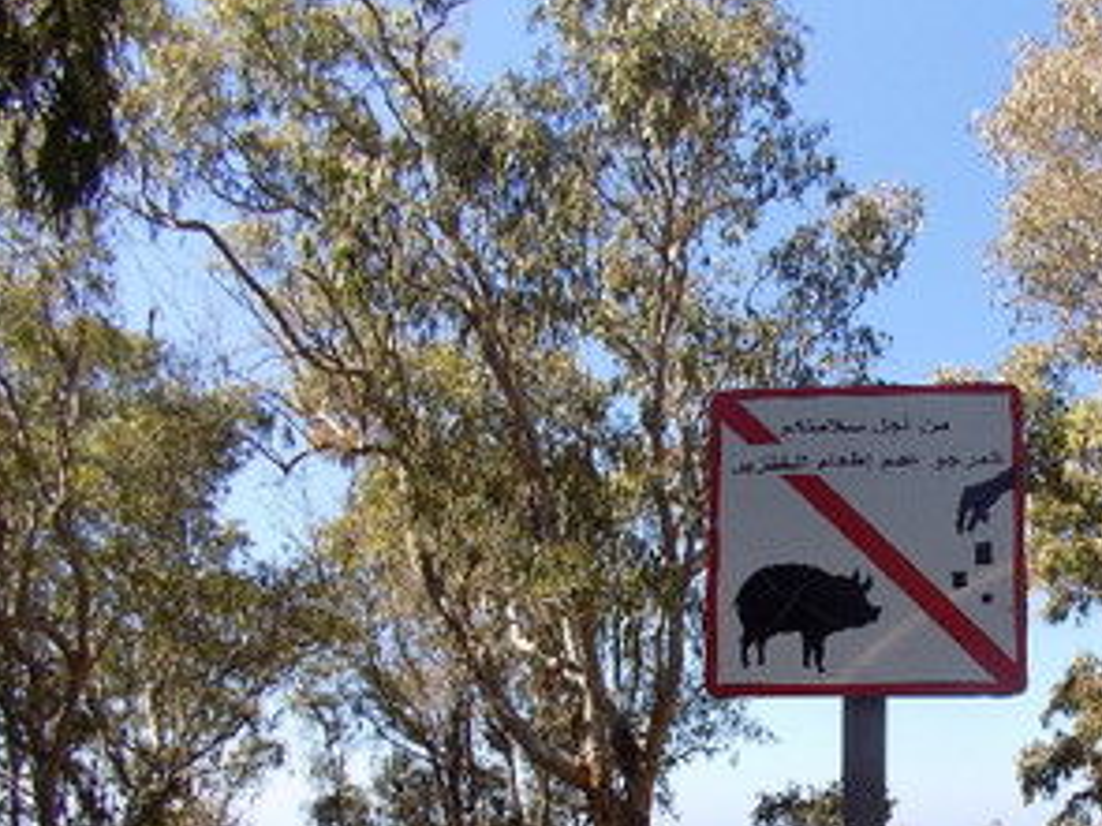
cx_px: 870
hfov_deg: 45.6
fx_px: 1241
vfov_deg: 35.5
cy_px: 671
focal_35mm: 39
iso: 80
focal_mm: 4
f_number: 3.1
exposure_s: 1/500
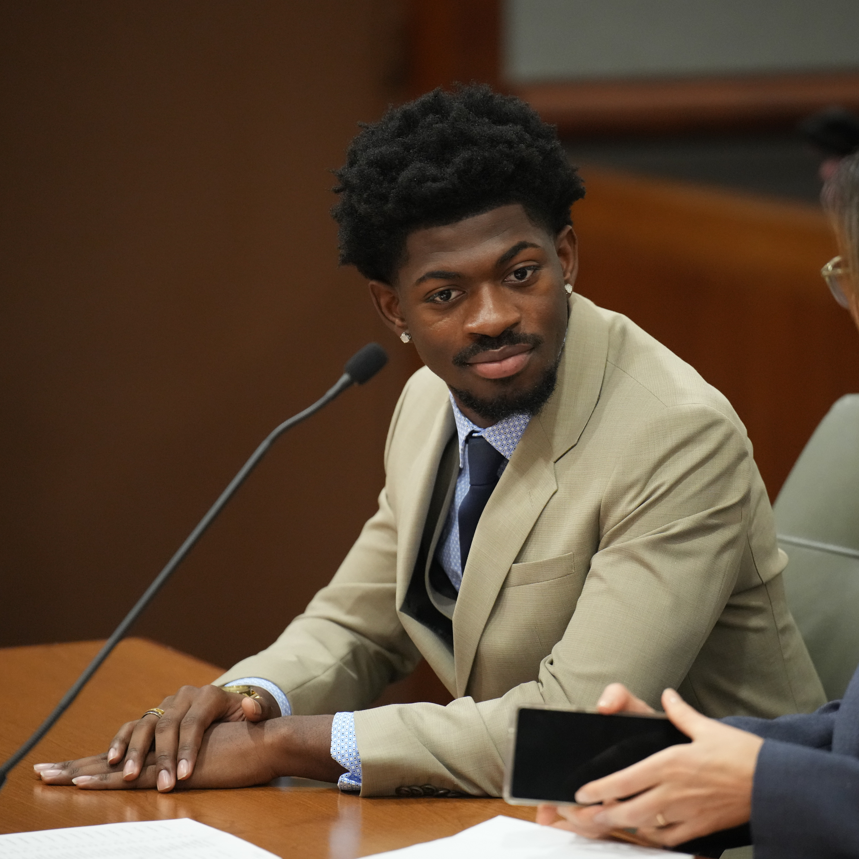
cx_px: 551
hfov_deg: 7.2
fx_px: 6850
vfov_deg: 7.2
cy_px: 430
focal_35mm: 244
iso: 5000
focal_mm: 191
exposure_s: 1/400
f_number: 2.8
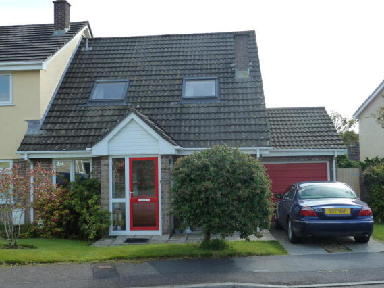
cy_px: 142
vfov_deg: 35.1
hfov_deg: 45.8
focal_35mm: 41
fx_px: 455
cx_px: 191
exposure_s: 1/250
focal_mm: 6.5
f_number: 4
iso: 125
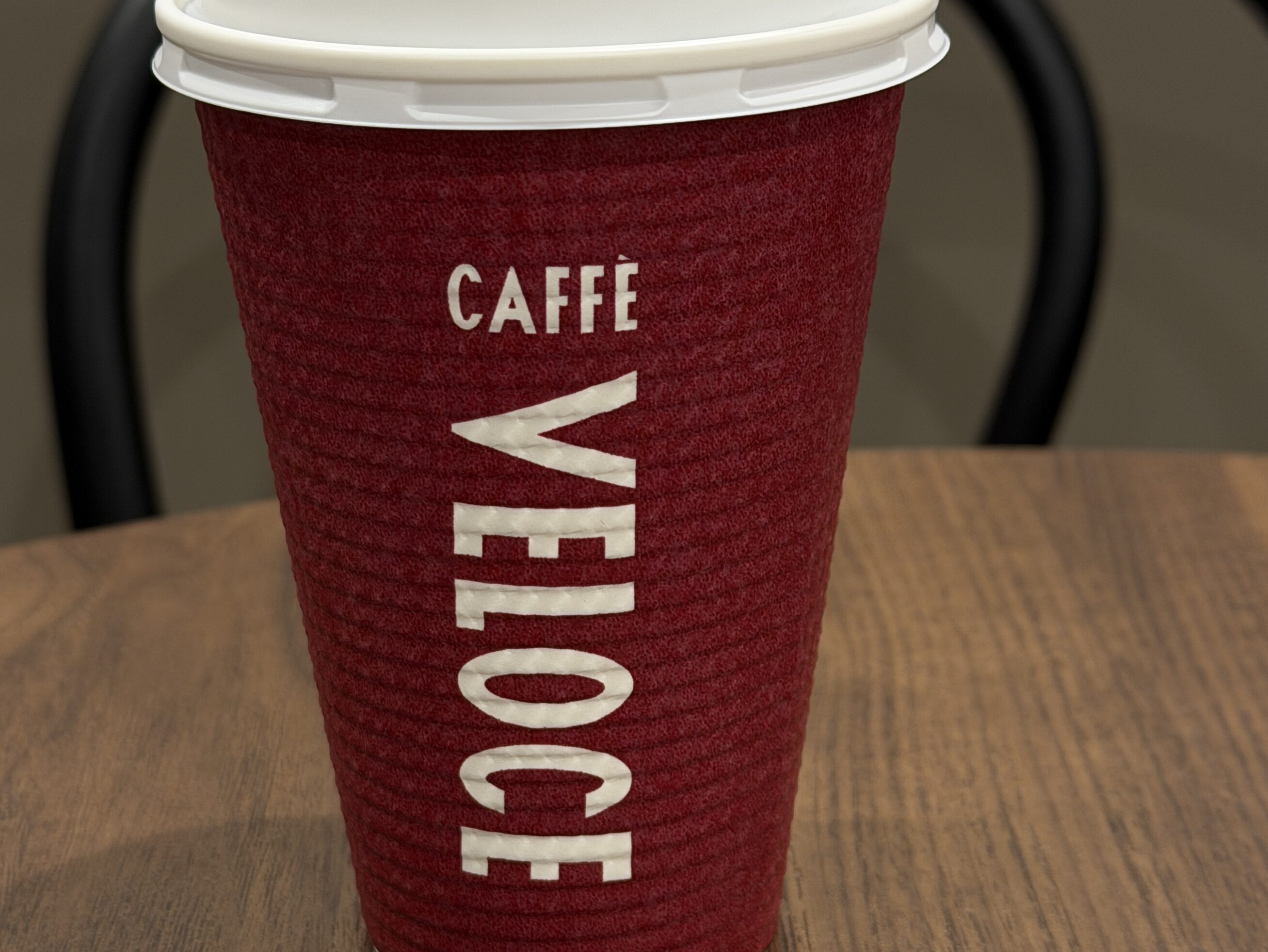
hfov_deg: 26.3
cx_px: 586
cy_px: 542
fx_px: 2711
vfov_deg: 19.9
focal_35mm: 74
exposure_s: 1/50
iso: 100
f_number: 1.78
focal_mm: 6.76
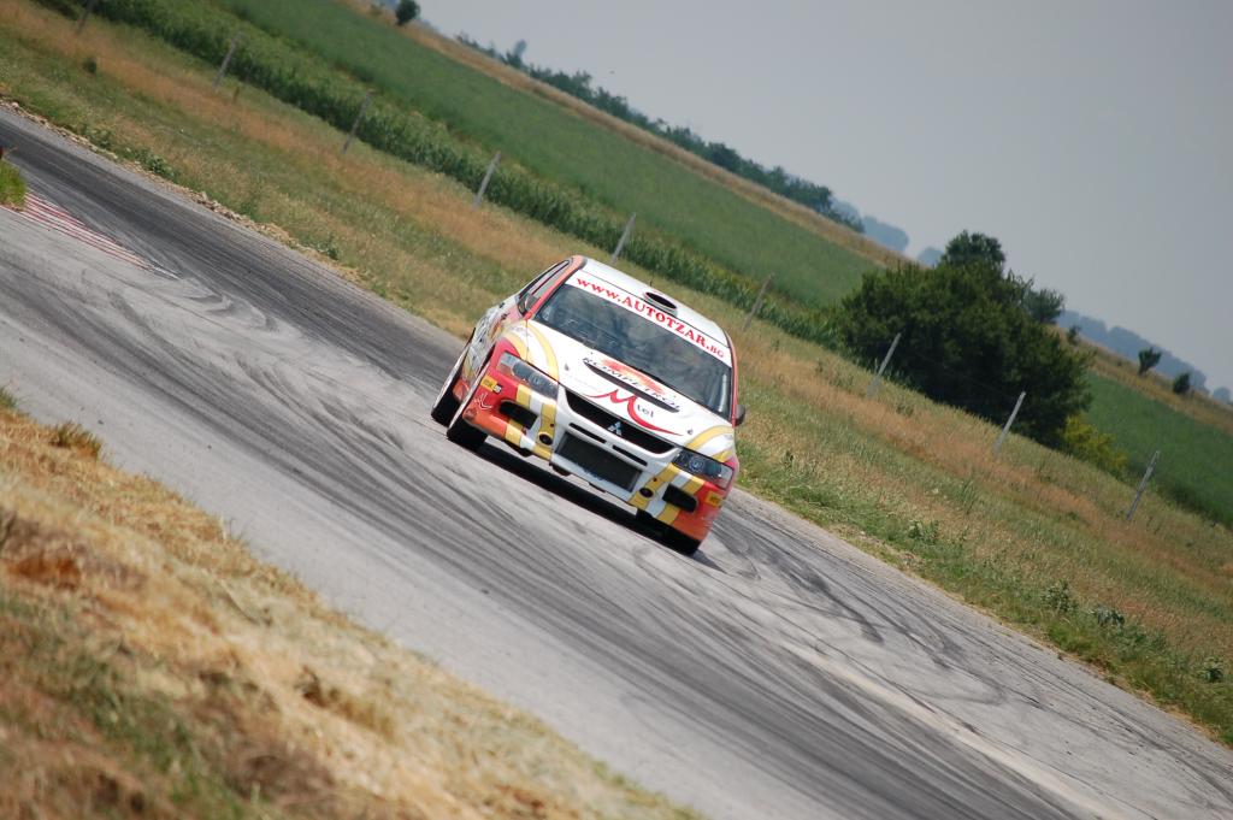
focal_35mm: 300
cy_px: 410
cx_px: 616
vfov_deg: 4.6
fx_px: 10266
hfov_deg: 6.9
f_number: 5.6
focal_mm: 200
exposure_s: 1/1000
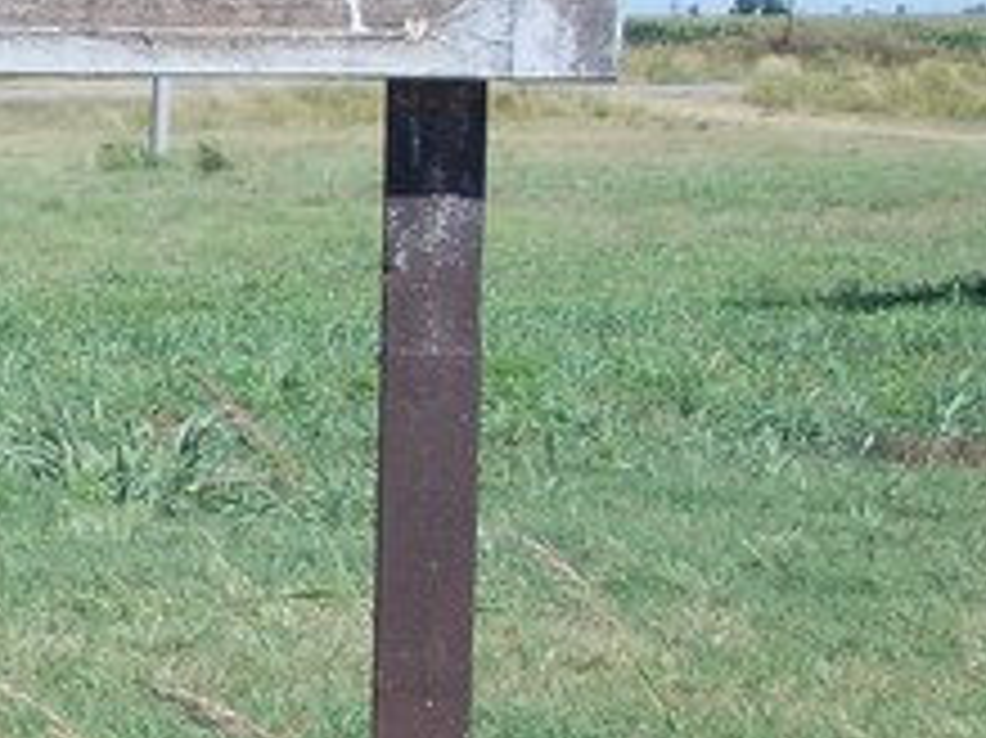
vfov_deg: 11.1
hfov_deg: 14.1
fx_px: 3786
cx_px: -383
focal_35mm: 133
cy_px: 410
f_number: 6.2
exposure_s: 1/250
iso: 80
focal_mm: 5.3
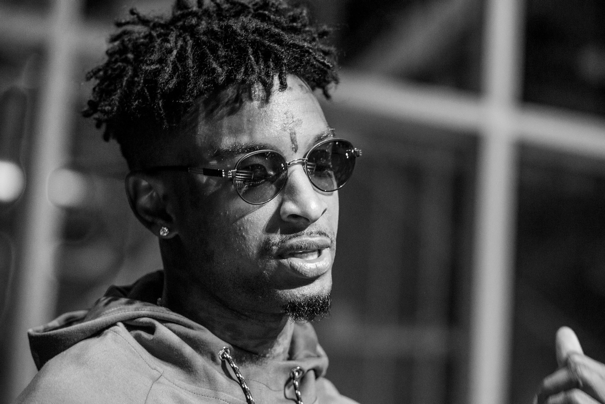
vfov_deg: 8.1
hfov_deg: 12.1
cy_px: 202
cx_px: 302
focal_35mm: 170
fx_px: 2858
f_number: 5
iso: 3200
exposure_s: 1/125
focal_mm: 170
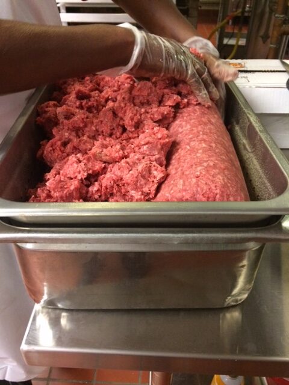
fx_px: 323
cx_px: 144
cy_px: 192
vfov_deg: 61.7
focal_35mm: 29
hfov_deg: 48.2
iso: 250
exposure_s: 1/30
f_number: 2.2
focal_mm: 4.15
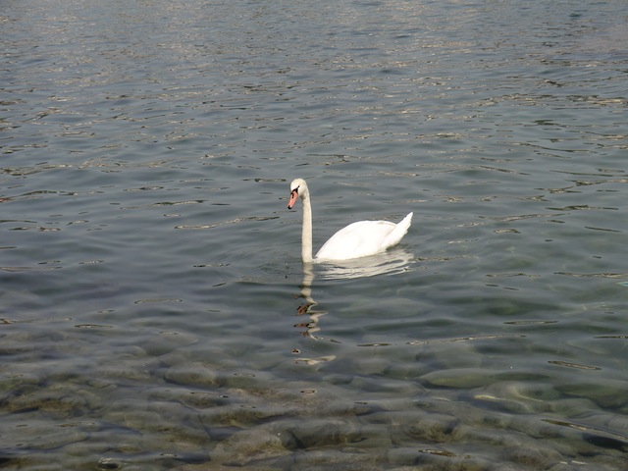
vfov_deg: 19.4
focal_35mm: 76
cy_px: 236
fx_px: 1379
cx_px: 314
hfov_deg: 25.7
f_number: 4.6
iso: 64
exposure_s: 1/800
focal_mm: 13.6
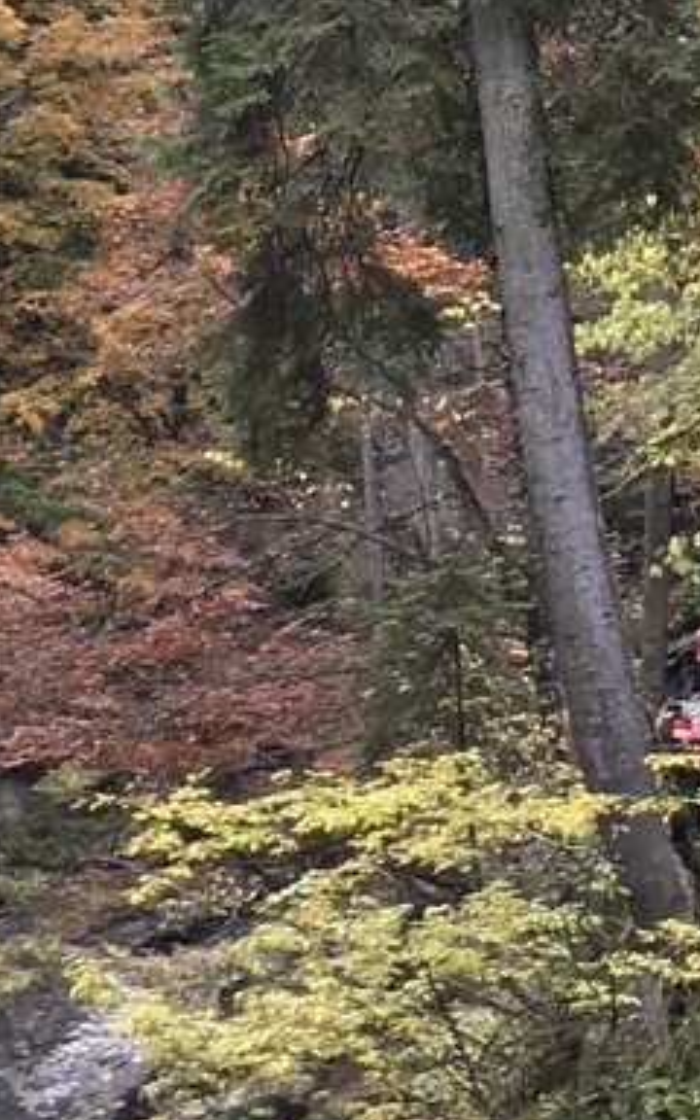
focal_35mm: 156
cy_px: 554
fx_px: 4762
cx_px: -907
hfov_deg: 7.9
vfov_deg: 13.4
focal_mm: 3.99
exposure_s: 1/100
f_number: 1.8
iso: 32
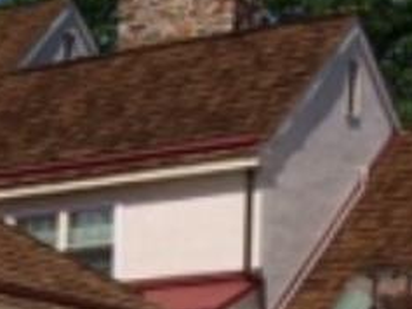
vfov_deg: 7.9
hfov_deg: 9.7
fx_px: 2167
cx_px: -539
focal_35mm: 182
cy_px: 536
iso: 32
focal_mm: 4.12
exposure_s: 1/3425
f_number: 2.2
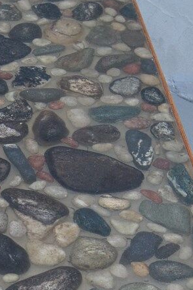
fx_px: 893
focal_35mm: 111
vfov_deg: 17.5
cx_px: -78
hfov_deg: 11.9
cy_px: 357
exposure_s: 1/13
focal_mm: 26
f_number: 8
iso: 800
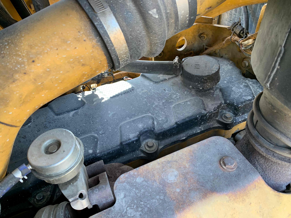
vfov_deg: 53.1
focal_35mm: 26
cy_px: 109
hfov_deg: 67.3
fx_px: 219
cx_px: 146
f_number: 1.8
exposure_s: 1/121
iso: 100
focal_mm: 4.25
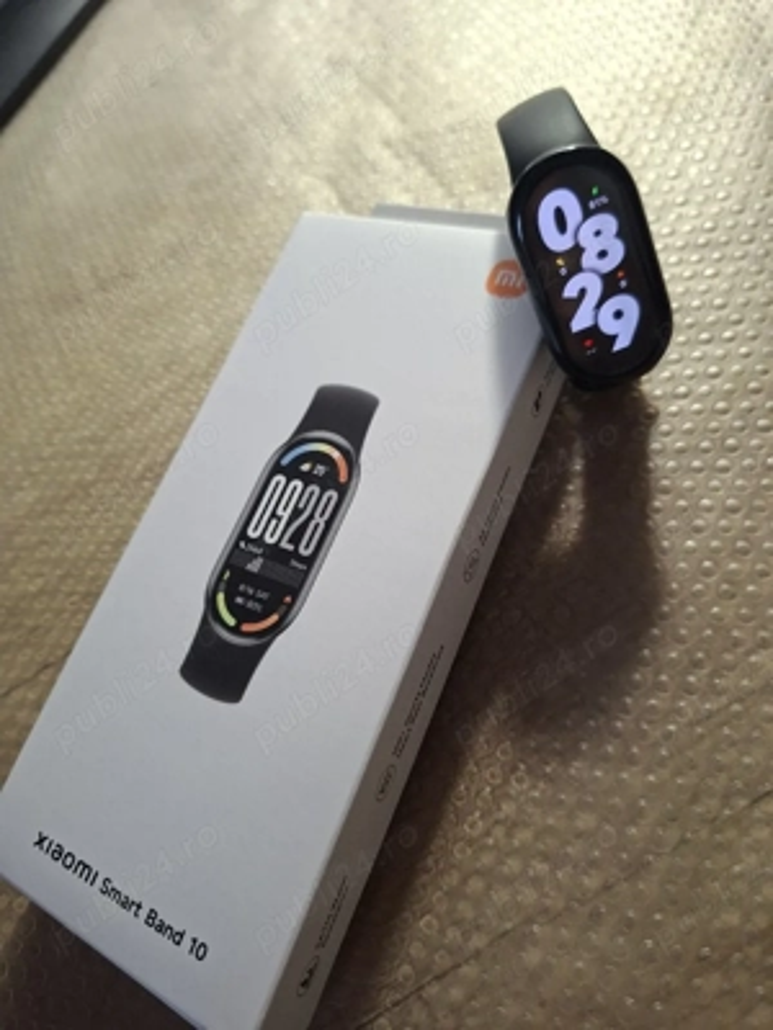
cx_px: 386
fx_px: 685
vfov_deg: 73.9
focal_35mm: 23
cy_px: 515
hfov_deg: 58.9
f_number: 1.8
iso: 320
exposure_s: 1/100
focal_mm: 5.54
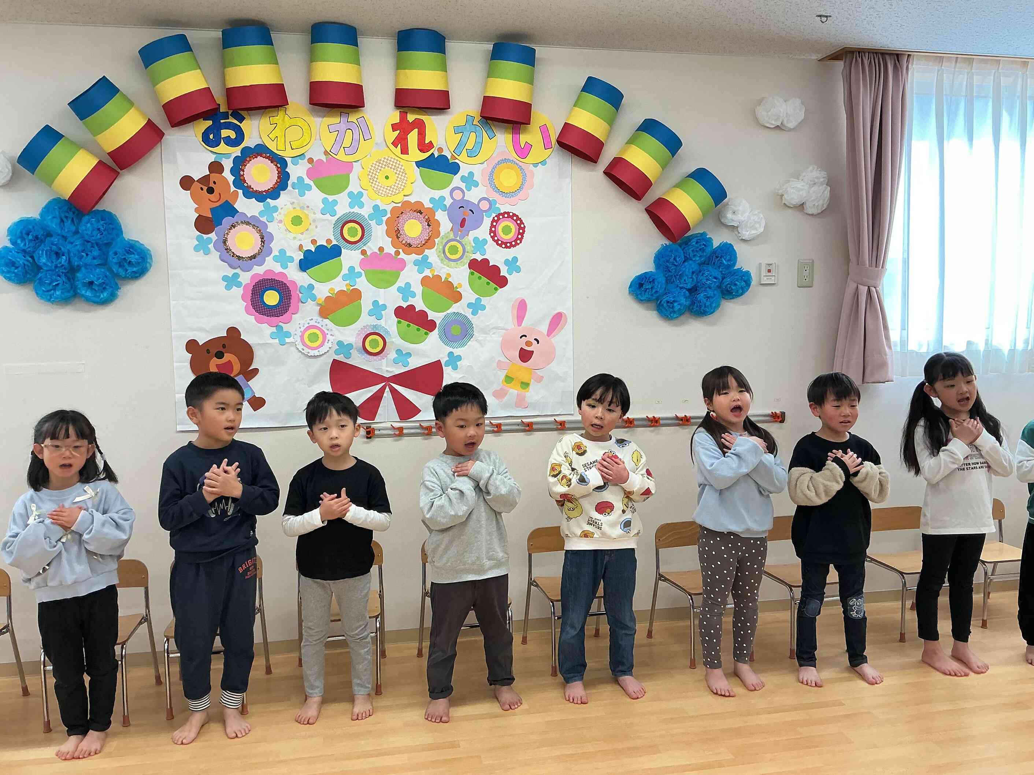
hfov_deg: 61.7
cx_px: 517
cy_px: 388
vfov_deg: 48.2
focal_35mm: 29
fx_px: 866
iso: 50
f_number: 1.8
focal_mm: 3
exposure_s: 1/120
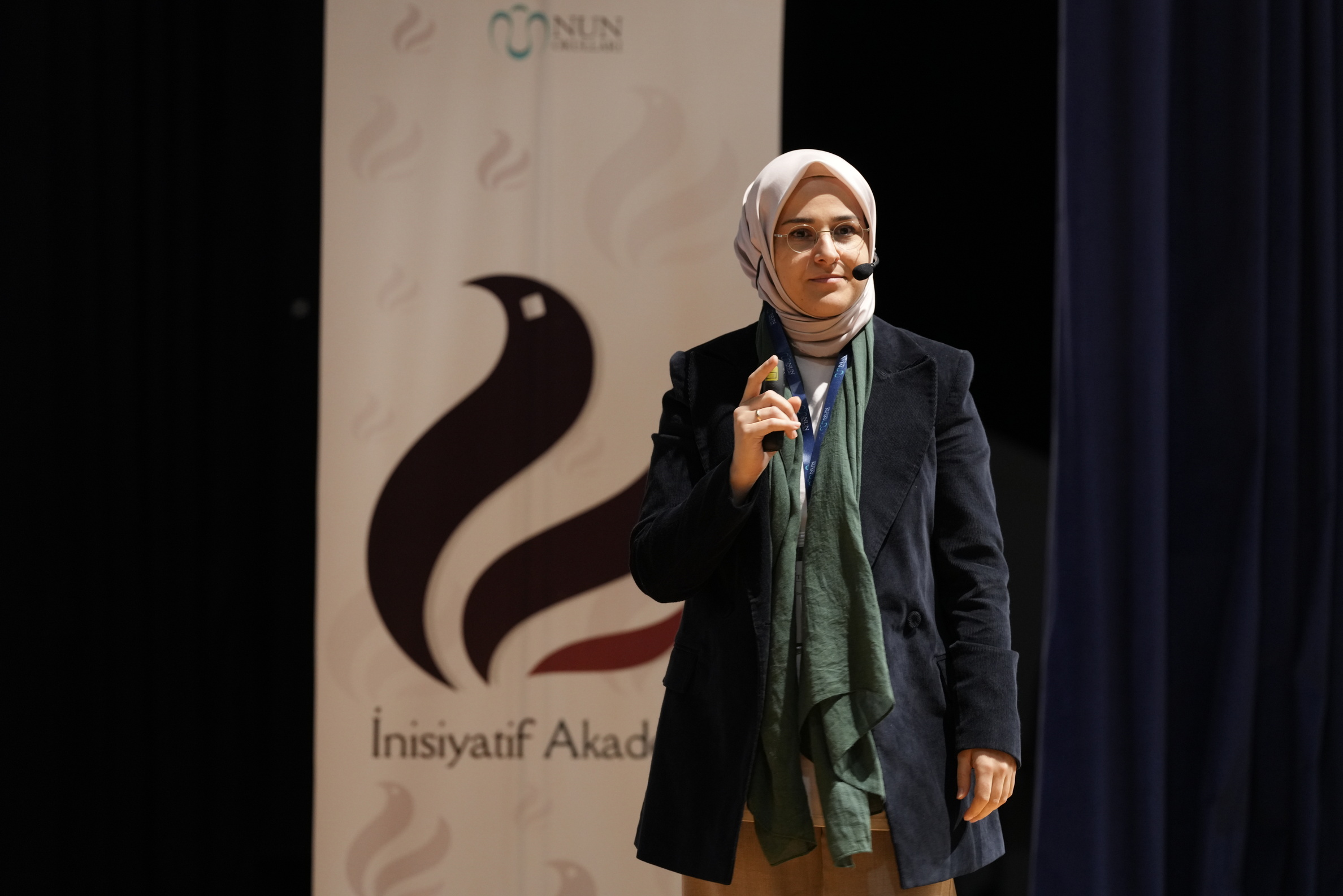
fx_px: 7461
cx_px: 672
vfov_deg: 6.9
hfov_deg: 10.3
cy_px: 448
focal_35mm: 200
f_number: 4
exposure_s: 1/125
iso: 2000
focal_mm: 200
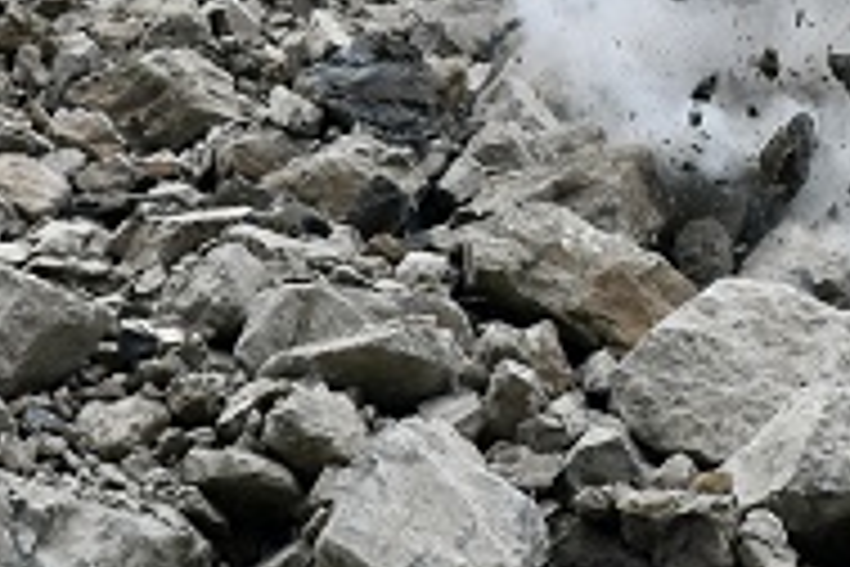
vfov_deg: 2.9
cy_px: 140
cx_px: 729
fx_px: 11238
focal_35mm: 476
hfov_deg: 4.3
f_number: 8
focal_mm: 100
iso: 800
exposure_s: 1/250
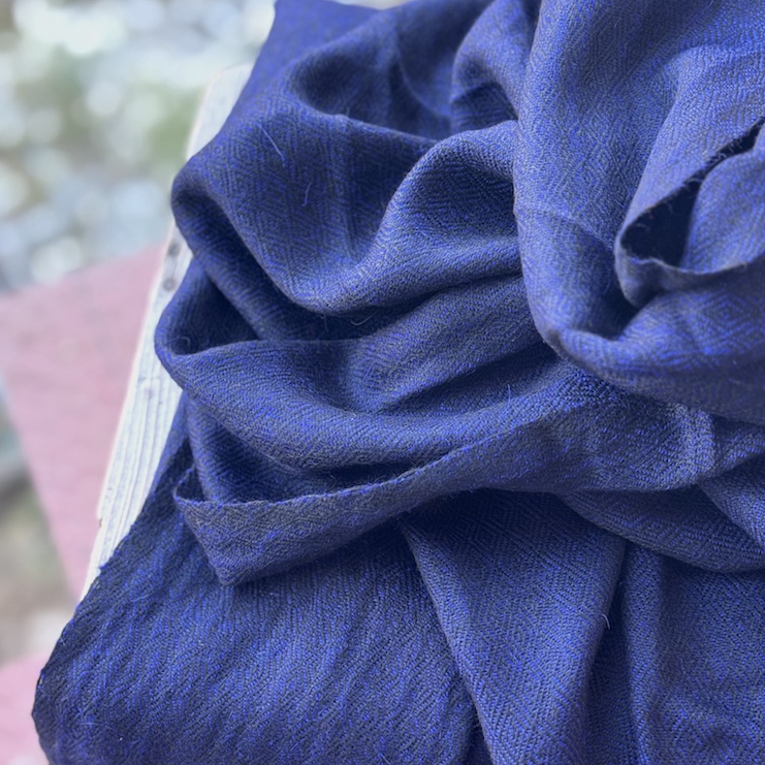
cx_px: 380
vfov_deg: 30.0
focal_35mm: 57
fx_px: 1425
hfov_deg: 30.0
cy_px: 420
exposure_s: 1/60
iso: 100
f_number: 1.78
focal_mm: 6.76
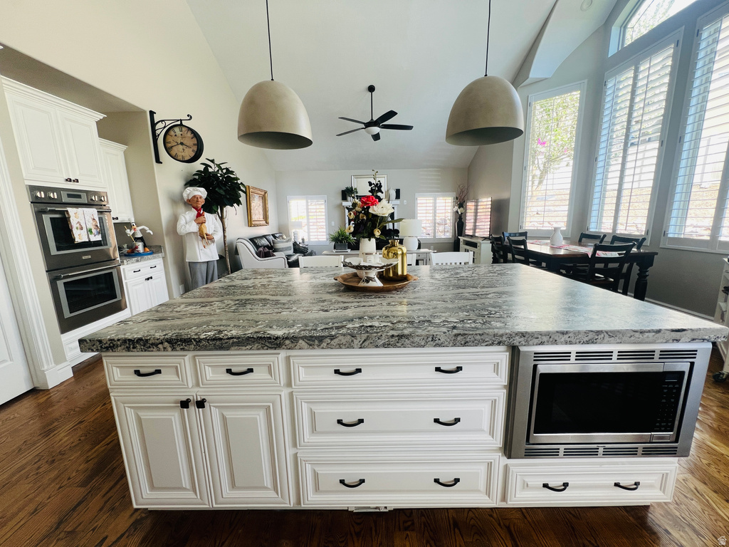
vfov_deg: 89.9
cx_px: 364
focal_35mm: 13
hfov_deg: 106.2
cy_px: 274
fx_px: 274
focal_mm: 1.57
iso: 80
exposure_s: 1/99
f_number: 1.8
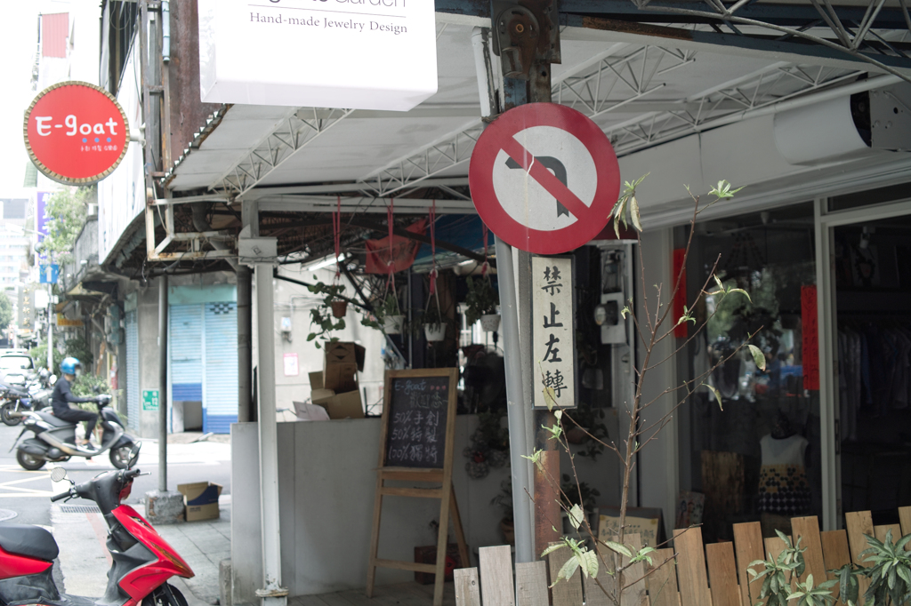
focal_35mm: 41
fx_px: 1037
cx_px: 456
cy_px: 303
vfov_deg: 32.6
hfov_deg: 47.4
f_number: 2.8
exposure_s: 1/100
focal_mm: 24.2
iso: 100
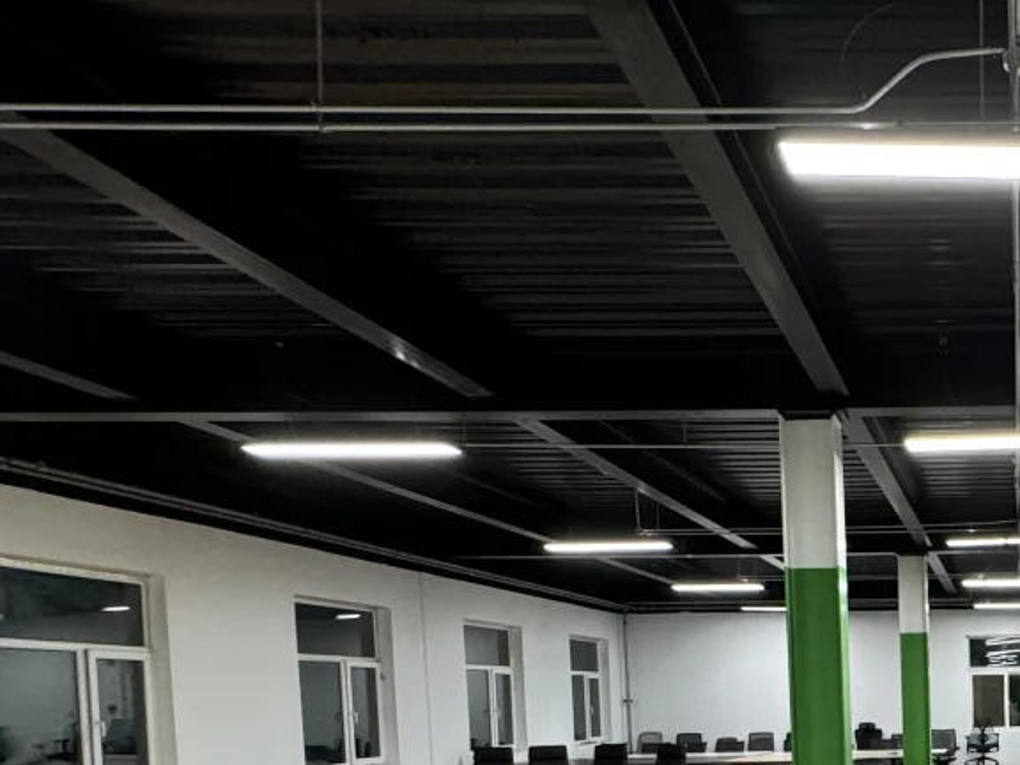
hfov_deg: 43.5
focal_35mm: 35
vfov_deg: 36.7
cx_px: 1062
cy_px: 760
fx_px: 1031
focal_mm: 2.22
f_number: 2.2
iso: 320
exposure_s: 1/93
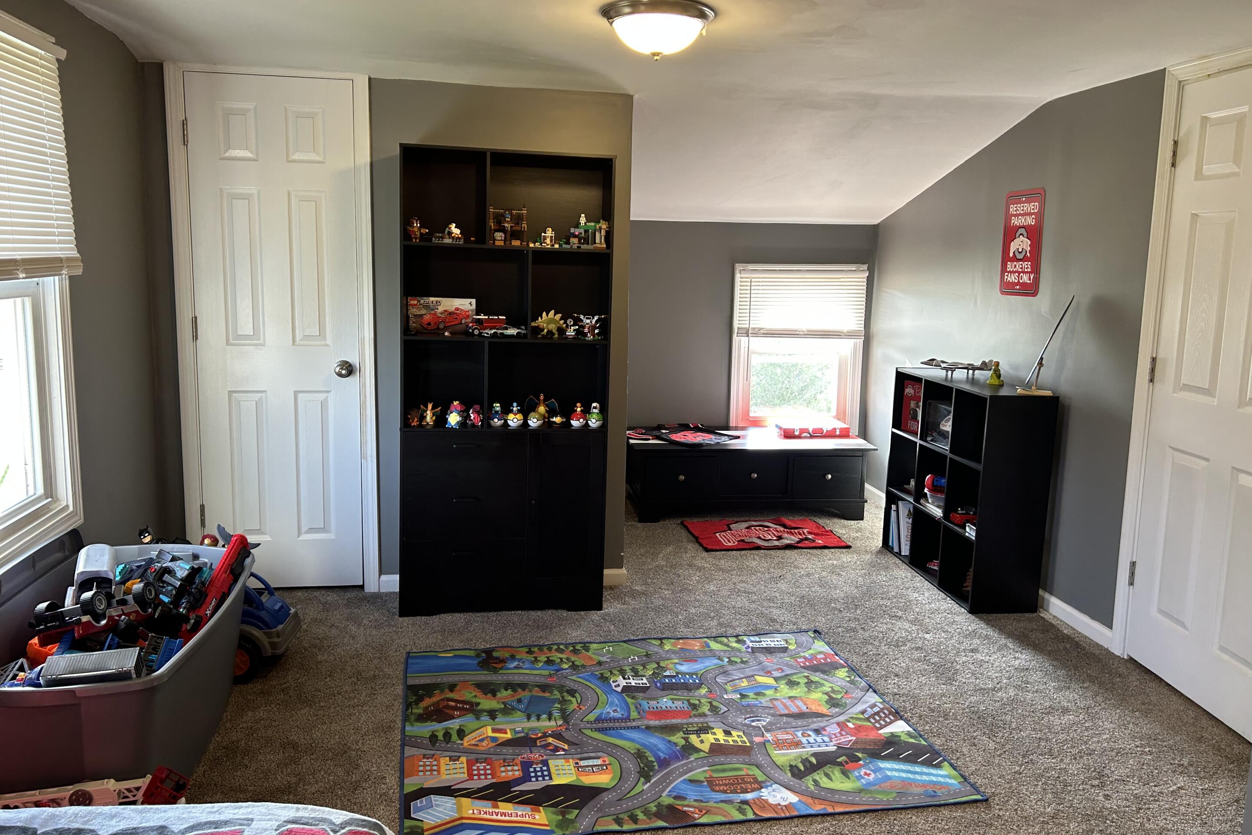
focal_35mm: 28
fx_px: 974
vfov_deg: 46.4
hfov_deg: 65.5
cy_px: 399
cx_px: 629
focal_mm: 5.7
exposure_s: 1/120
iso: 100
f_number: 1.5
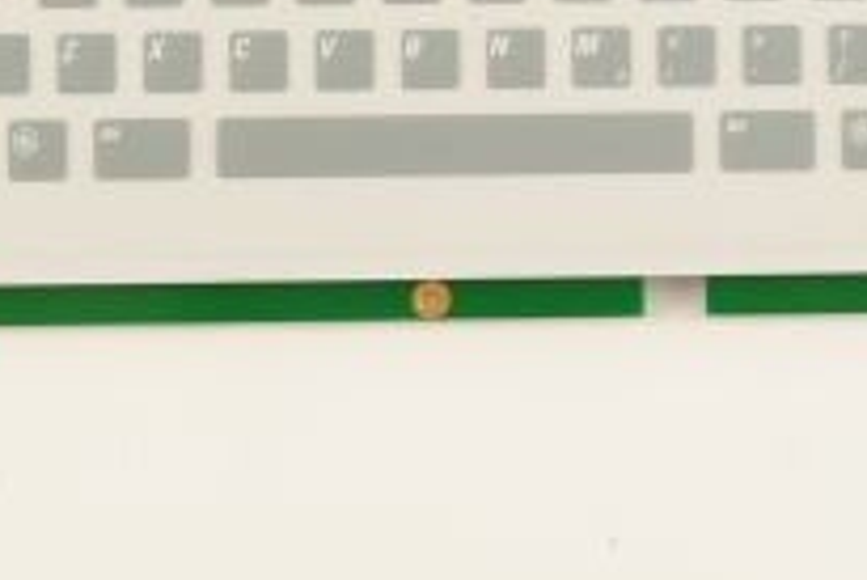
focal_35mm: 146
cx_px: 672
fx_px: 3519
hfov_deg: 14.0
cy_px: -210
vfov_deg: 9.2
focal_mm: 50
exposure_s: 1/160
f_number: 14
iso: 1600
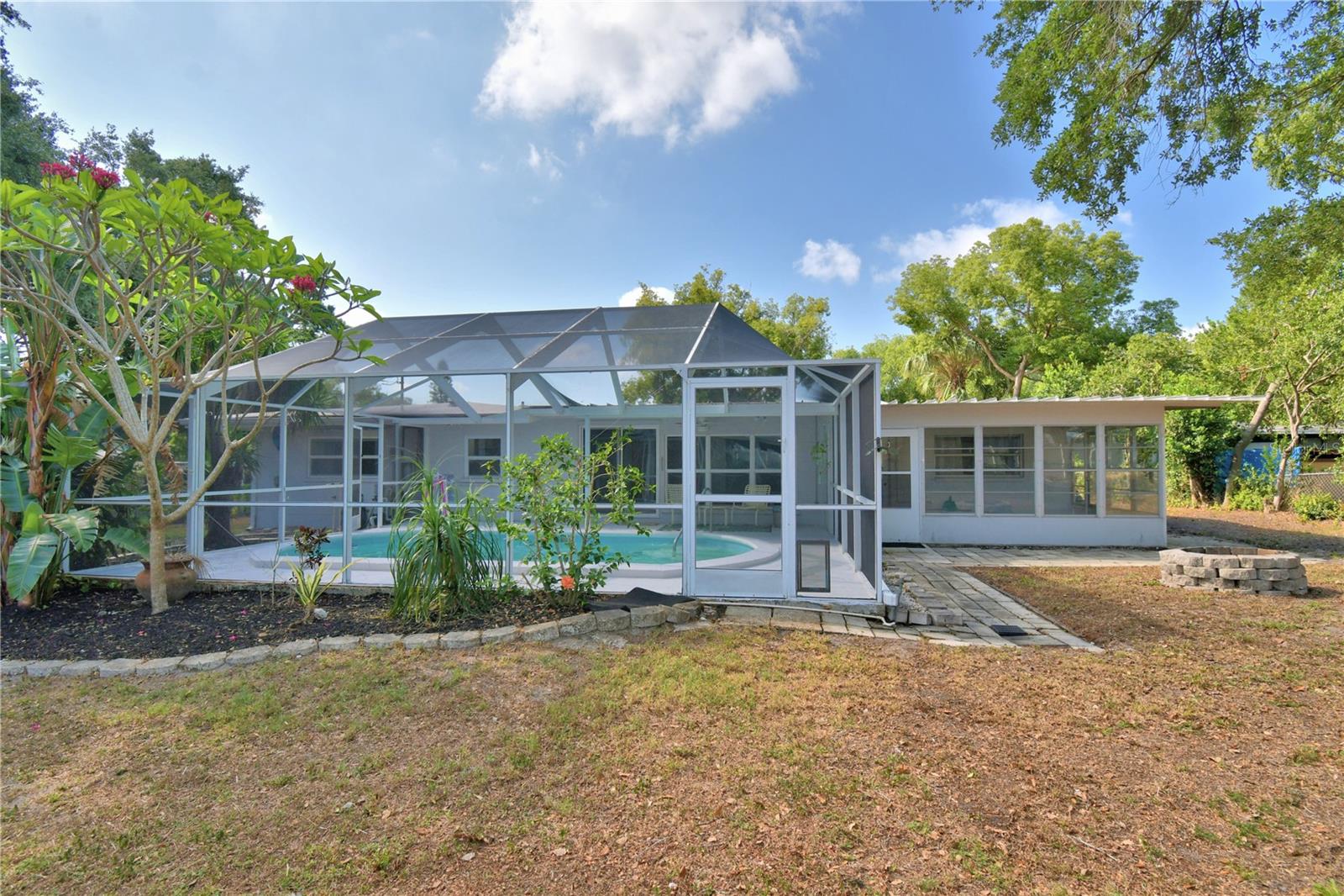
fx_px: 634
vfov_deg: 70.4
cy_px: 448
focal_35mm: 17
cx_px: 672
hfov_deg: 93.3
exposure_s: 1/250
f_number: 9
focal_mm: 11.5
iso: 100
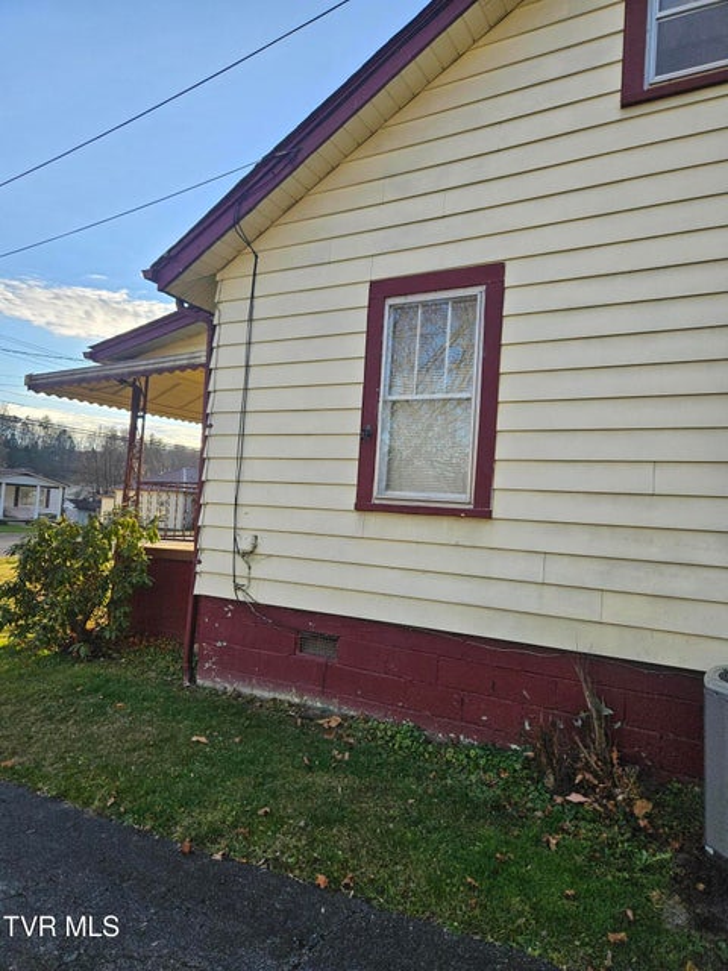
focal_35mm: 23
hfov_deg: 58.9
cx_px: 364
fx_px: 645
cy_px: 486
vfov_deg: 73.9
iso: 100
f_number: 1.8
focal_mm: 5.4
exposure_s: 1/2000
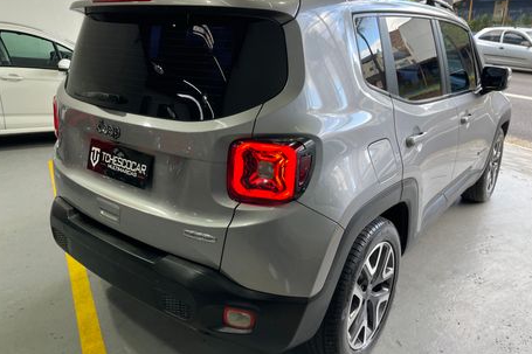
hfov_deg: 65.5
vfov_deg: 46.4
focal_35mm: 28
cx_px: 263
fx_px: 414
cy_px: 171
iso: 50
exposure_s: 1/120
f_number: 1.6
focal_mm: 4.2
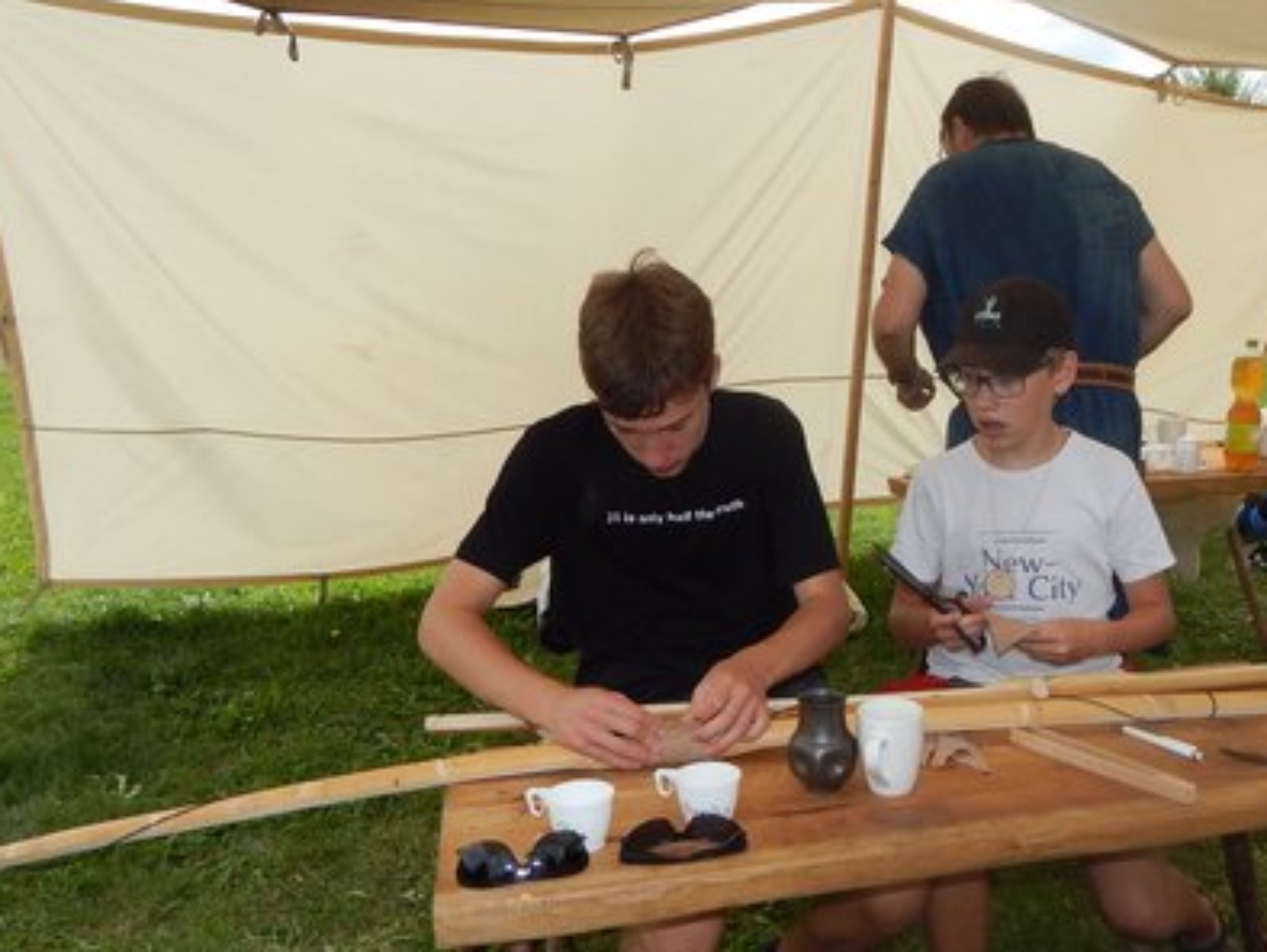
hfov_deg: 52.1
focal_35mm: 35
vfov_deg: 40.6
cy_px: 566
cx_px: 781
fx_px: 1282
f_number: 3
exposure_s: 1/800
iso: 125
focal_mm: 4
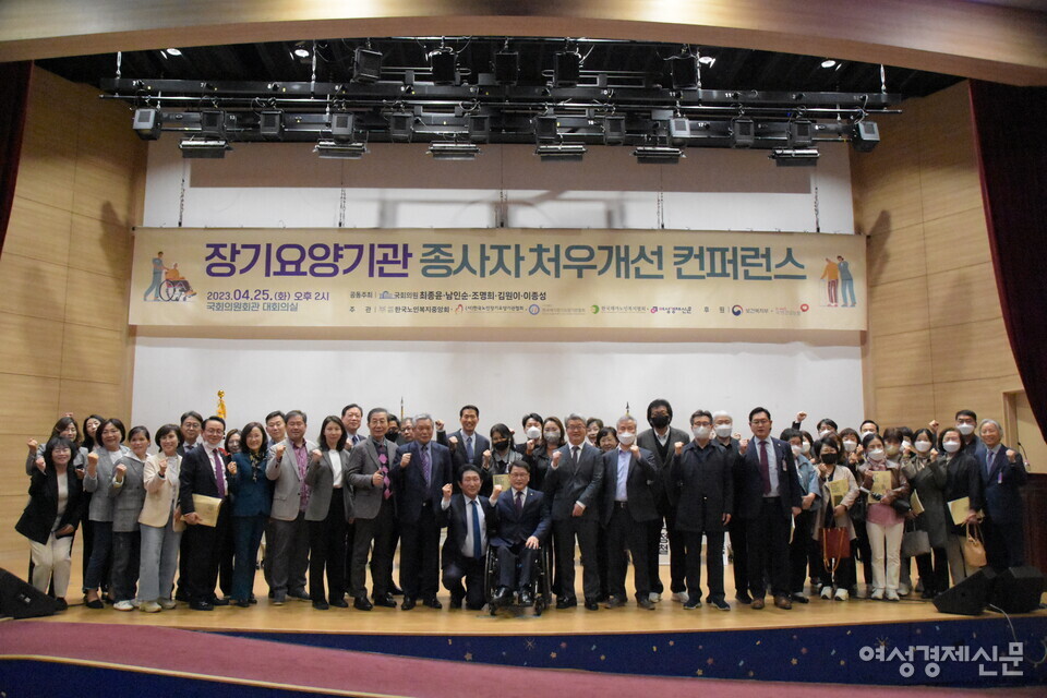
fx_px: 785
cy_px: 349
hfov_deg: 67.4
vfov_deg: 47.9
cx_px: 524
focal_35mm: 27
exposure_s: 1/320
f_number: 5.6
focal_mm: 18
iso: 14400
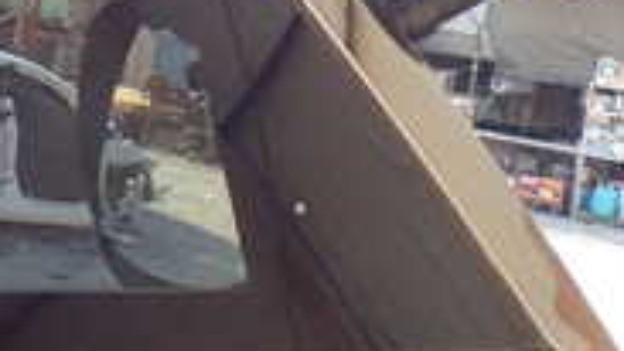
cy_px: -181
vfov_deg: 10.9
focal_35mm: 107
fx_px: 1771
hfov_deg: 17.9
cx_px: -300
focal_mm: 5.4
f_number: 3.2
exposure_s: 1/60
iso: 100
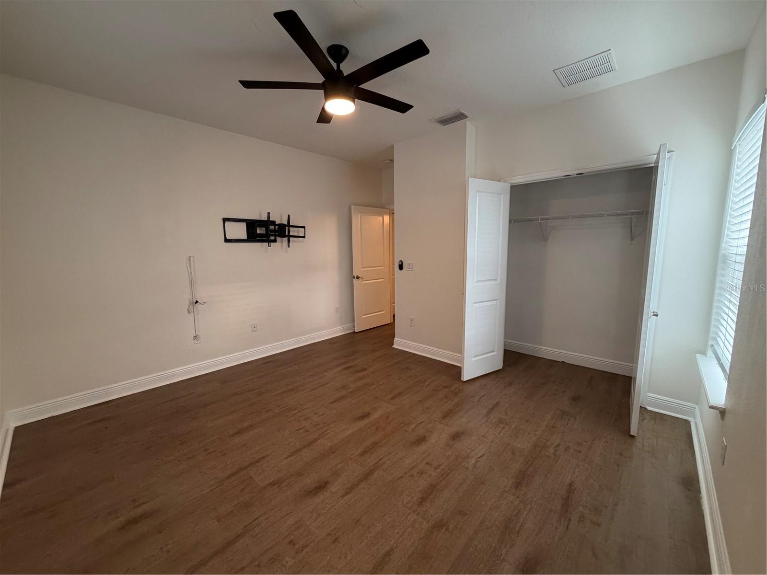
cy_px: 288
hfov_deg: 102.1
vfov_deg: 85.7
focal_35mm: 14
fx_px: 310
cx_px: 384
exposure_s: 1/60
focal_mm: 2.22
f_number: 2.2
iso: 250
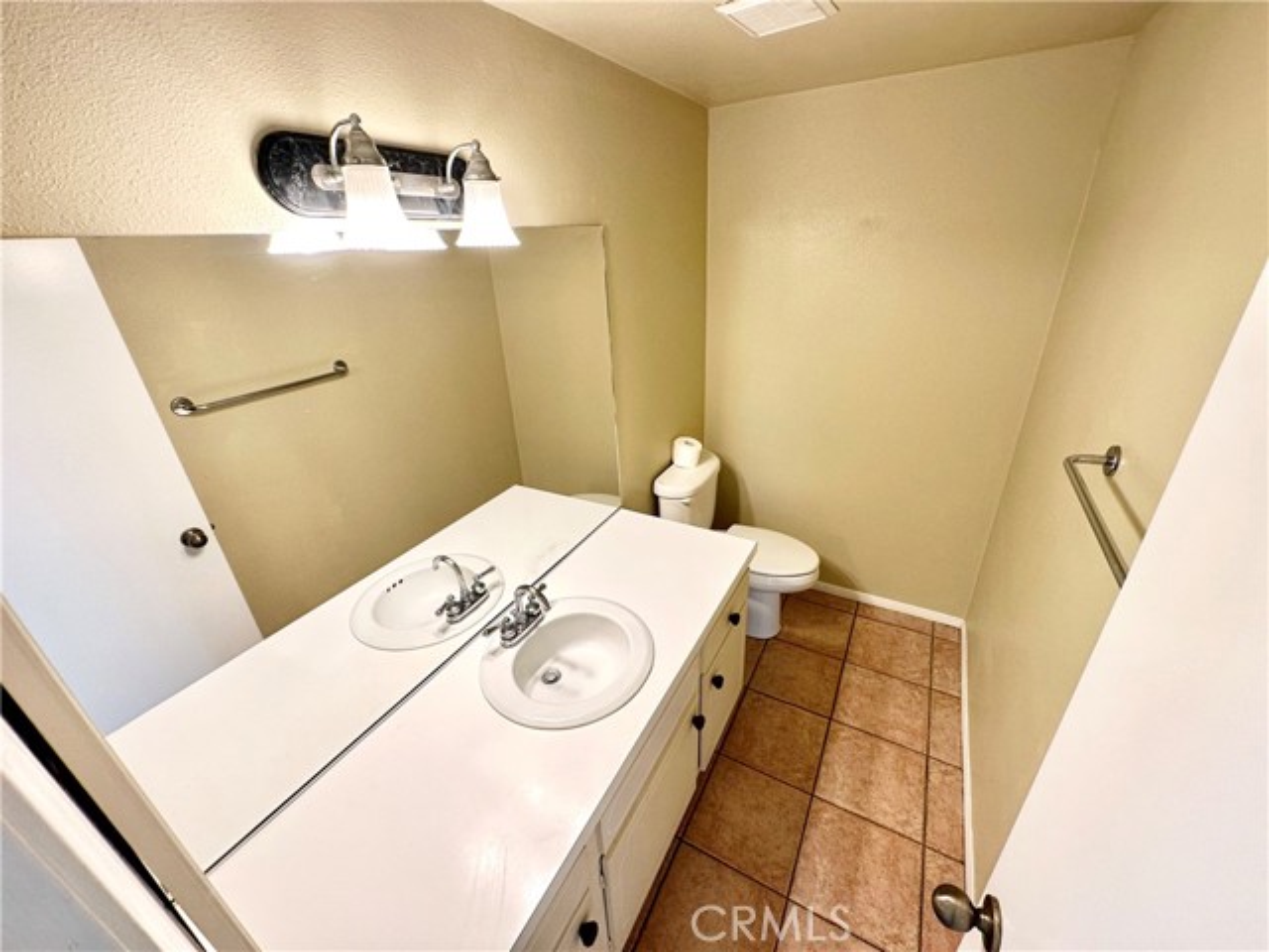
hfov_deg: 102.1
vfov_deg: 85.7
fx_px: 513
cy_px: 476
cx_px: 634
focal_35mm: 14
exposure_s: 1/120
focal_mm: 2.22
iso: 100
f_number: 2.2
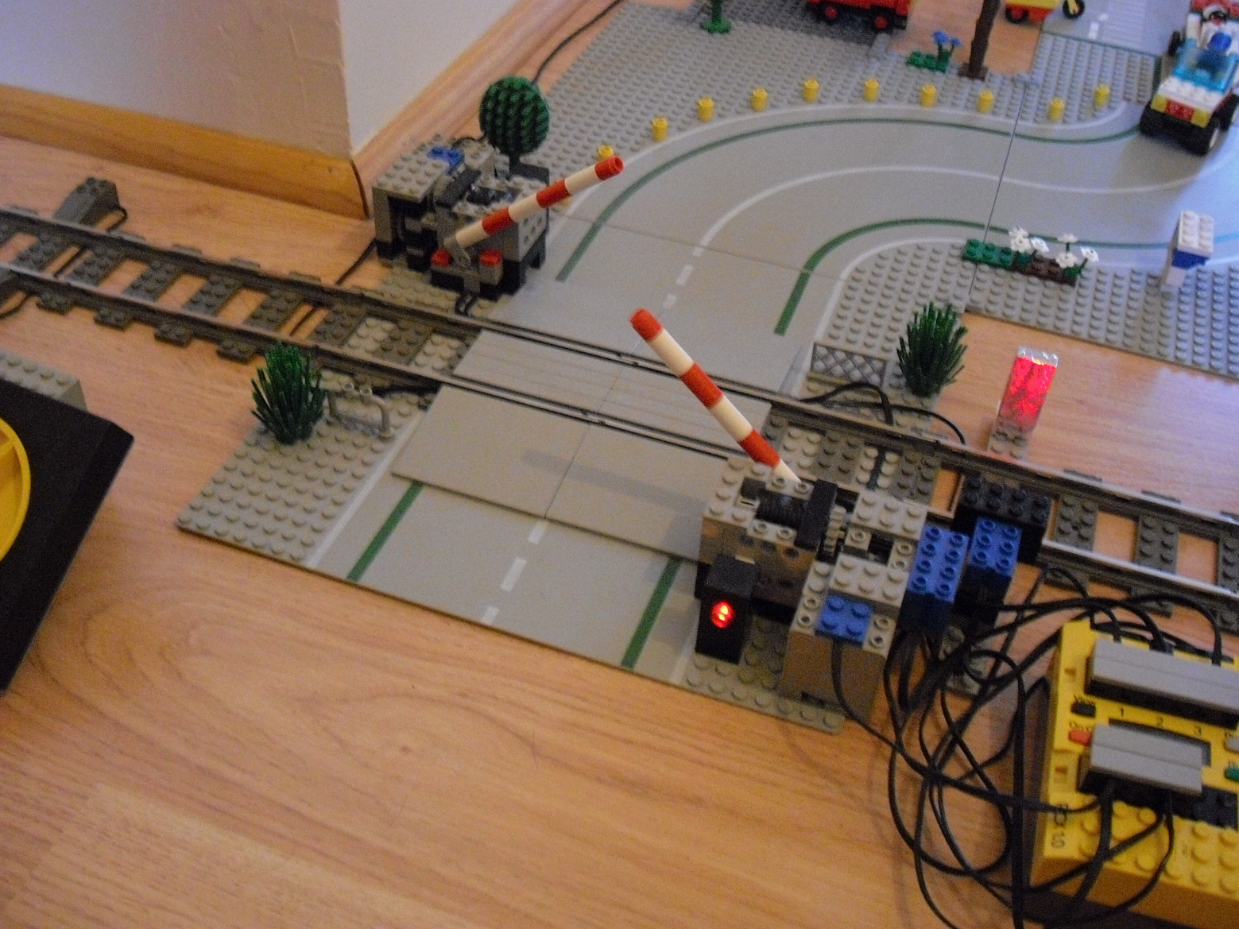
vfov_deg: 36.8
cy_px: 453
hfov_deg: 47.9
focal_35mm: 39
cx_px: 618
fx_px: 1396
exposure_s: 1/25
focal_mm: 6.2
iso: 800
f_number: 2.8
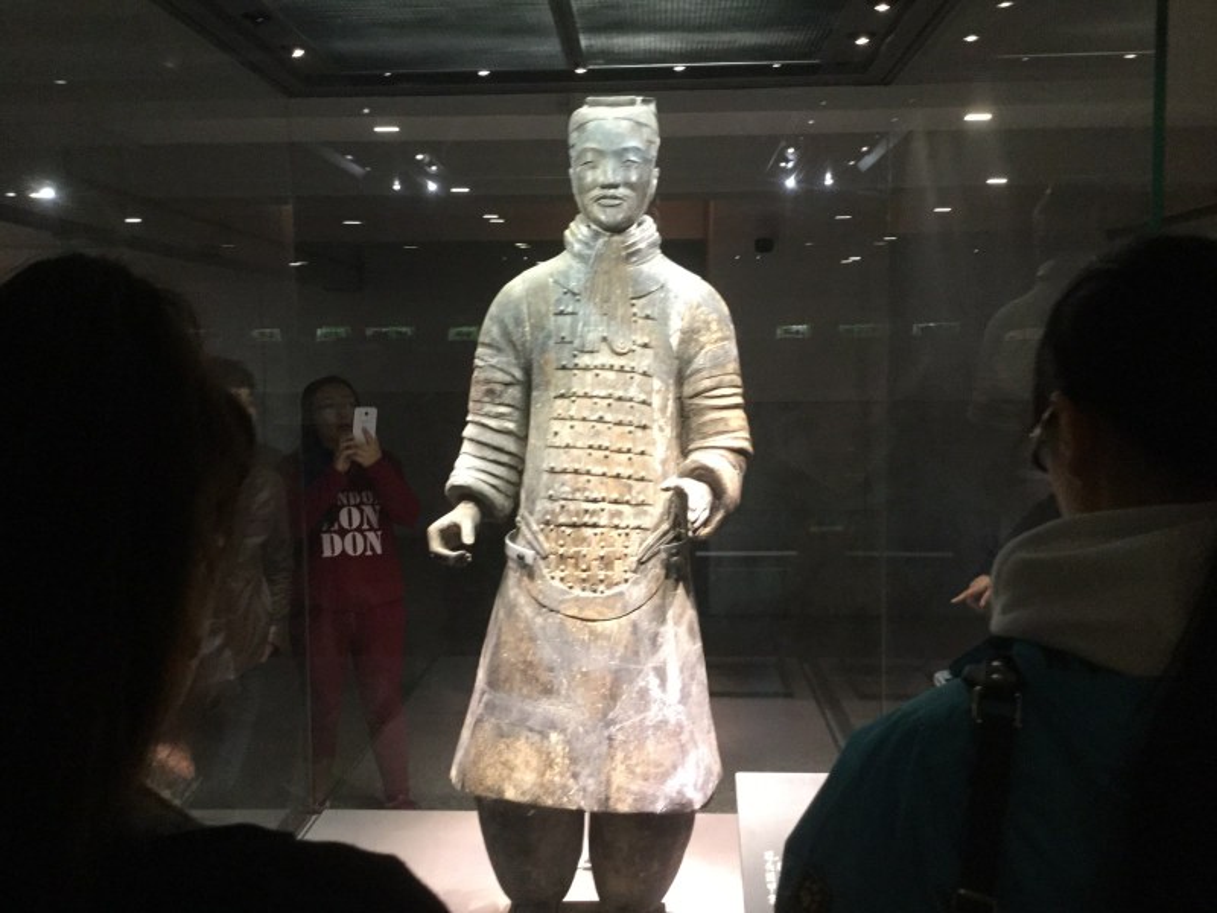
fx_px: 1090
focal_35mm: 31
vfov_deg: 45.4
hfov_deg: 58.4
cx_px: 608
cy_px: 456
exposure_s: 1/15
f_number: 2.4
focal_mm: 3.3
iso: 250
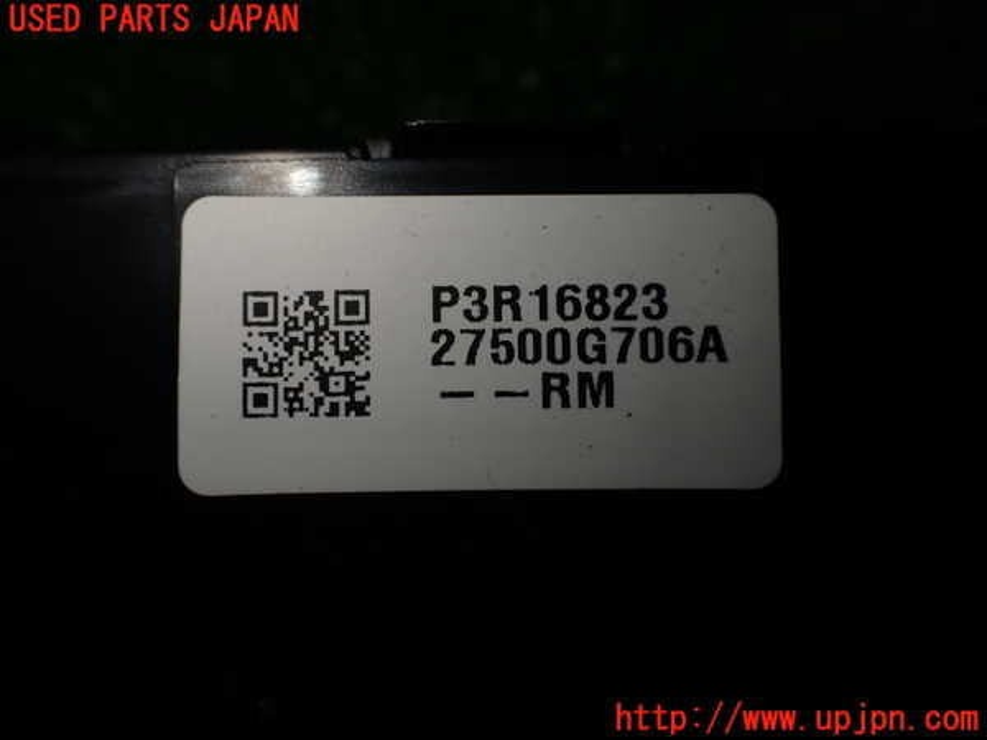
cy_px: 370
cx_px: 494
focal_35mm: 30
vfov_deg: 46.8
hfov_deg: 60.0
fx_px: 855
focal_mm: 5.4
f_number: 3.2
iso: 100
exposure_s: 1/400
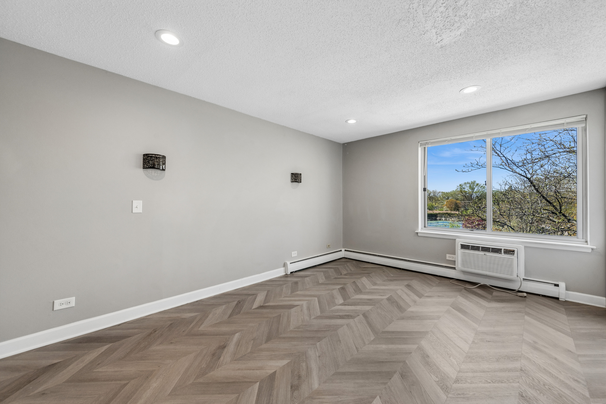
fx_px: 236
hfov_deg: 104.3
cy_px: 202
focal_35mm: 14
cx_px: 303
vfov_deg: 81.2
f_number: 8
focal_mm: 14
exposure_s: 1/250
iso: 400
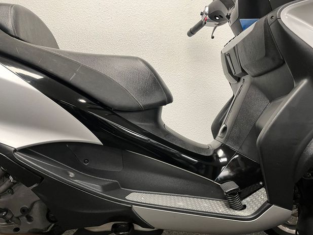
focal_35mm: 27
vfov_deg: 51.3
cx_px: 162
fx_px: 244
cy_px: 122
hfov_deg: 65.3
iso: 125
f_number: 1.6
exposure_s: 1/50
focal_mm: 5.1
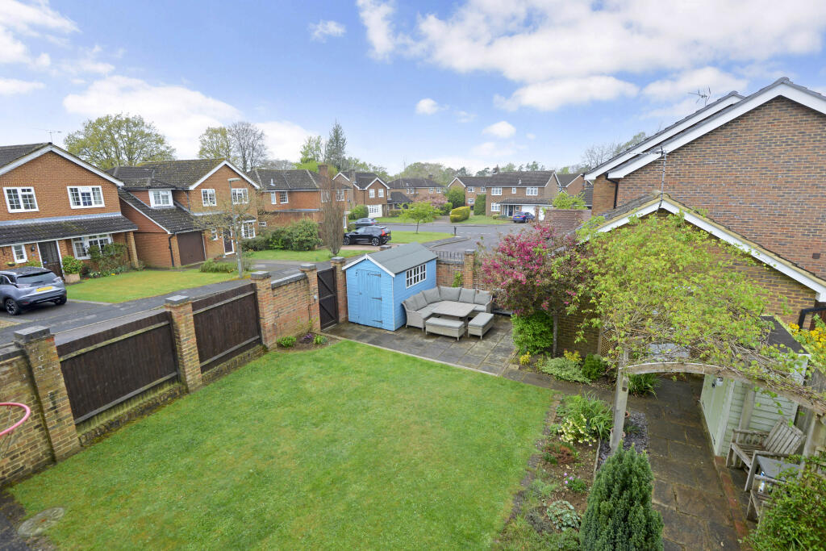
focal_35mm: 16
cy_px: 276
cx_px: 413
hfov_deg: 96.7
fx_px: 367
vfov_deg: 73.8
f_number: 14
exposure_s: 1/30
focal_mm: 16
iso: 400
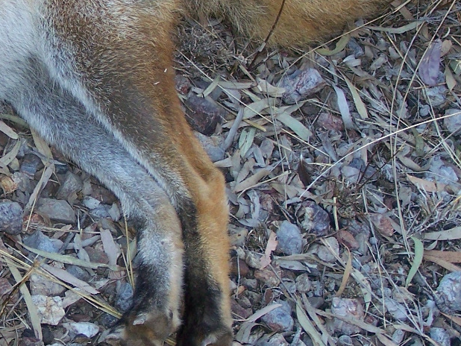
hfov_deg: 14.7
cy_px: 139
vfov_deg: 11.2
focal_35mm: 132
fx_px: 1759
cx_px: -17
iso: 80
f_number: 3
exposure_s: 1/80
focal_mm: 8.5
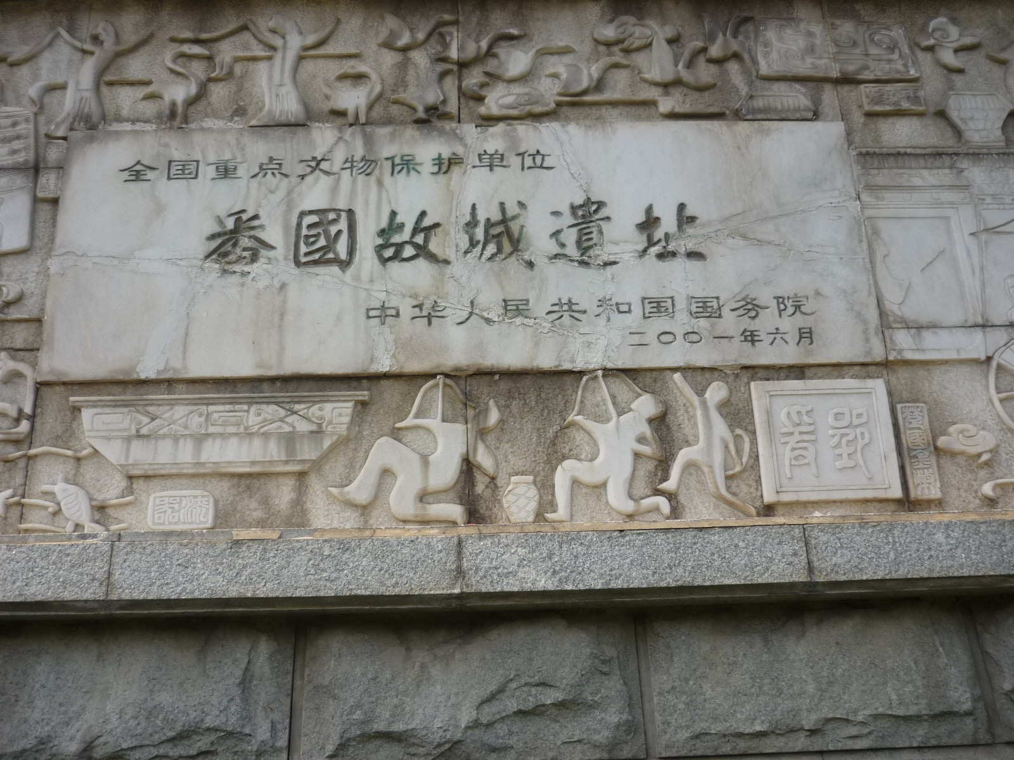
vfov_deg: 42.9
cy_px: 380
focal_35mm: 33
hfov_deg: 55.4
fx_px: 967
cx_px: 507
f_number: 8
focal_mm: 5.5
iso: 100
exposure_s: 1/125
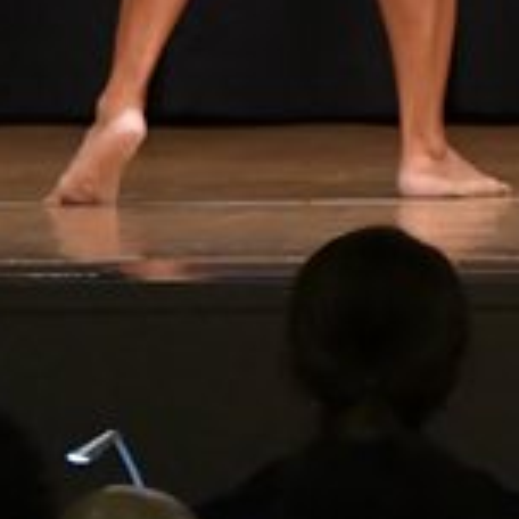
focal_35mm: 729
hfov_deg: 2.4
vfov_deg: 2.4
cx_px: 1169
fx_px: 12366
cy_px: -352
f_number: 5.6
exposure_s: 1/400
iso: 6400
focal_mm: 112
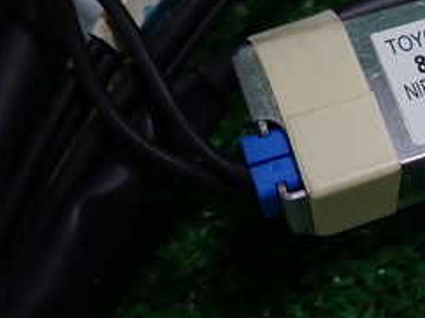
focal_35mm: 62
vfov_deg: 23.6
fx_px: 760
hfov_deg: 28.2
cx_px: 476
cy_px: 121
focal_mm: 4.5
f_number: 2
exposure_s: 1/60
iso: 100
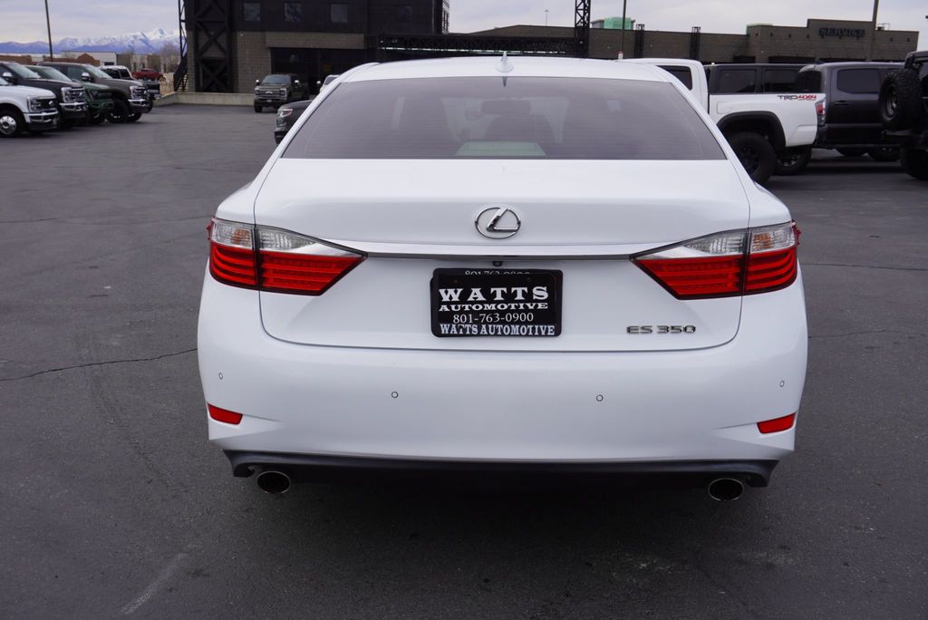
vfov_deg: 36.9
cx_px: 464
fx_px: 928
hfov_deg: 53.1
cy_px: 310
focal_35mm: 36
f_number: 9
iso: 100
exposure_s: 1/125
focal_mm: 24
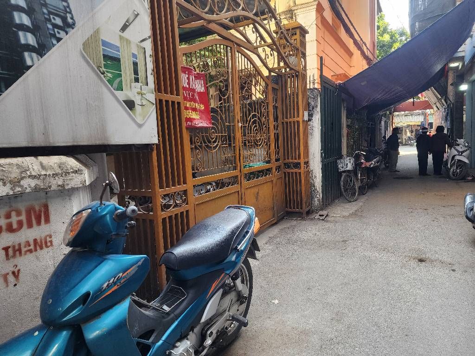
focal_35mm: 23
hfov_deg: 73.9
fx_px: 316
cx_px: 238
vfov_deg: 58.9
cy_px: 178
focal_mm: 6.4
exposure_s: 1/182
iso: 125
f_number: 1.8
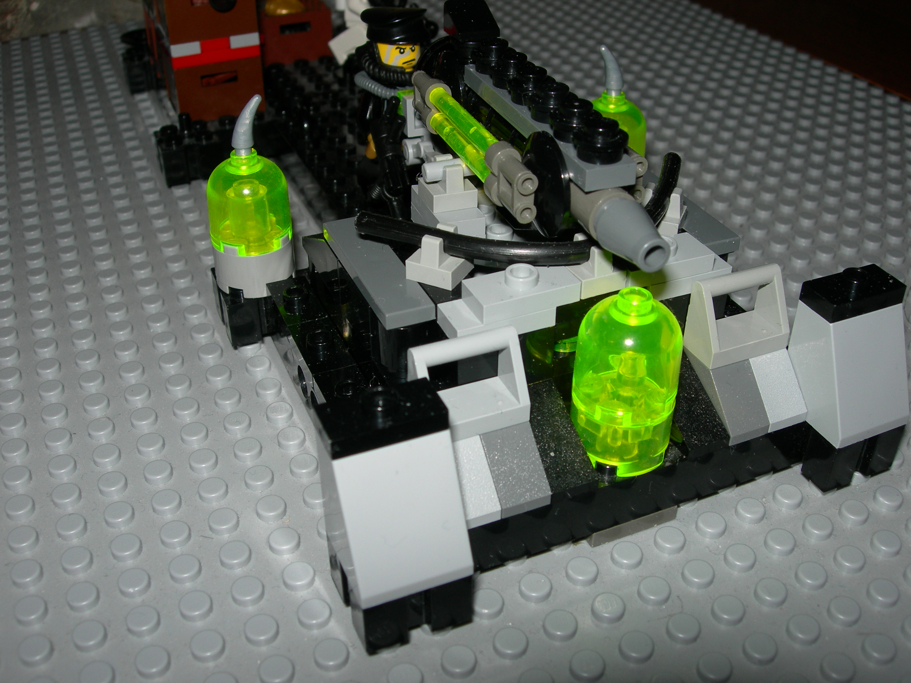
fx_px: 1000
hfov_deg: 49.0
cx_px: 456
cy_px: 342
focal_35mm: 38
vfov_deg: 37.7
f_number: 4.8
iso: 50
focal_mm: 7.8
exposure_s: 1/60.1
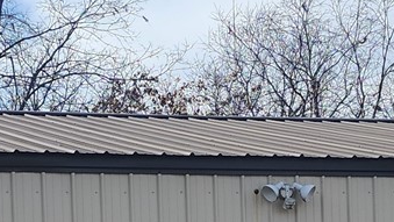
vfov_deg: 8.3
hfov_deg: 15.1
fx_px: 1484
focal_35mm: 142
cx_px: 136
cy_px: 365
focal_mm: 6.4
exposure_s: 1/777
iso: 12
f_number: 1.8
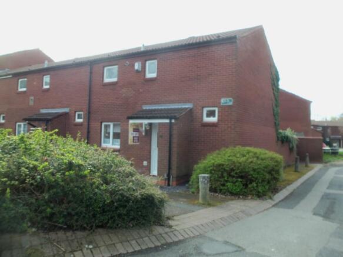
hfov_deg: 61.7
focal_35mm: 29
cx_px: 172
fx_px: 287
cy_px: 128
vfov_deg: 48.2
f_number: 3.4
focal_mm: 5.2
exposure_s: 1/200
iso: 80
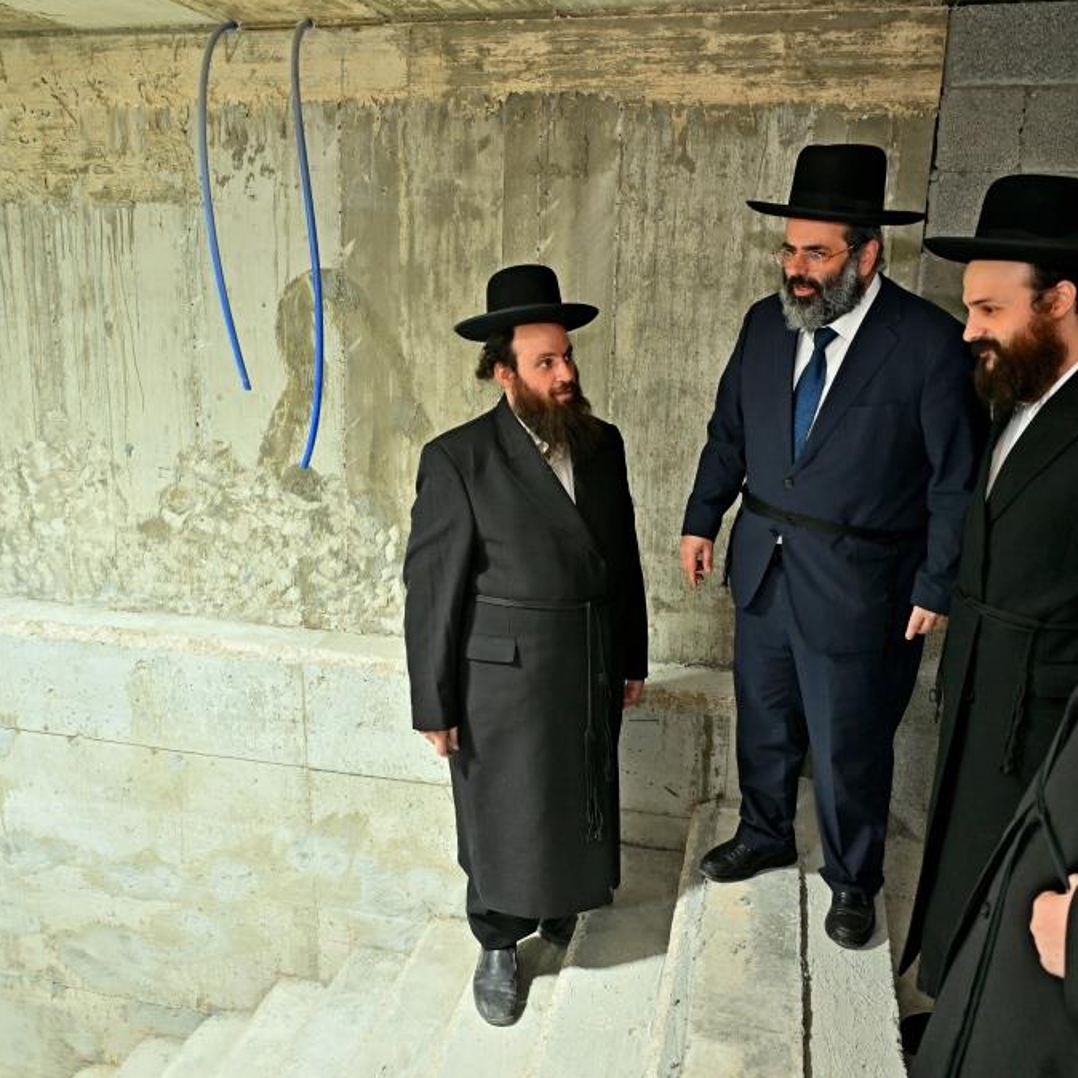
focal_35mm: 31
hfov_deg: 52.5
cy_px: 540
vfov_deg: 52.5
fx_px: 1092
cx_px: 526
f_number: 4
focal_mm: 24
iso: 250
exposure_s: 1/100
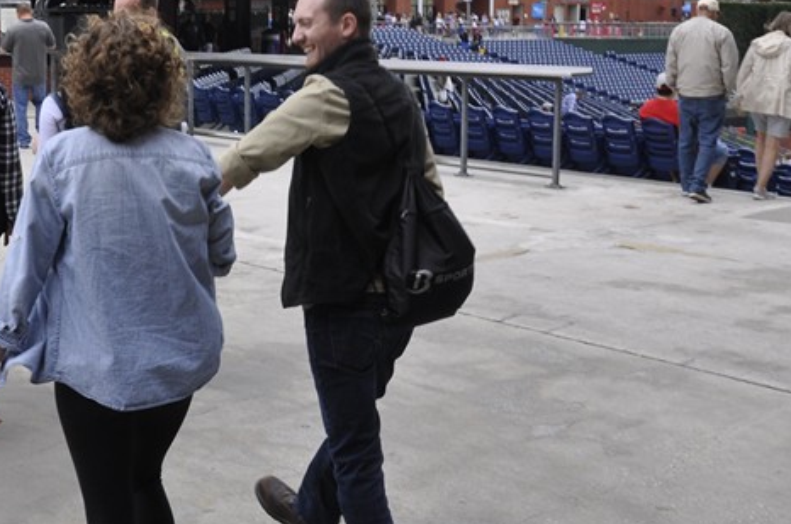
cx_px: 229
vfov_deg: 23.2
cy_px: 175
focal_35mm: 58
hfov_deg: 34.0
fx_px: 1272
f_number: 10
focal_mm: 18
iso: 400
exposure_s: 1/100
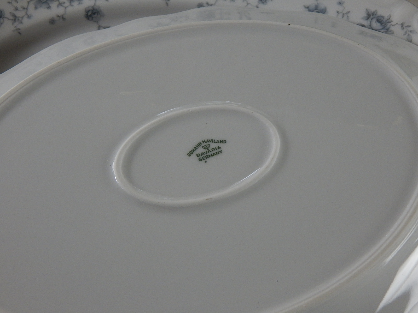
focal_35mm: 43
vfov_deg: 33.6
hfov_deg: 43.9
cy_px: 156
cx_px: 209
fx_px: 519
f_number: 3.6
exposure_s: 1/100
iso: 400
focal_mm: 7.7
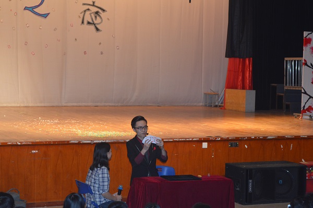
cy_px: 104
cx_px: 156
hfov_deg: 24.7
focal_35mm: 82
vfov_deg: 16.5
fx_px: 716
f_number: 5.6
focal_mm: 55
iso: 1250
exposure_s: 1/60
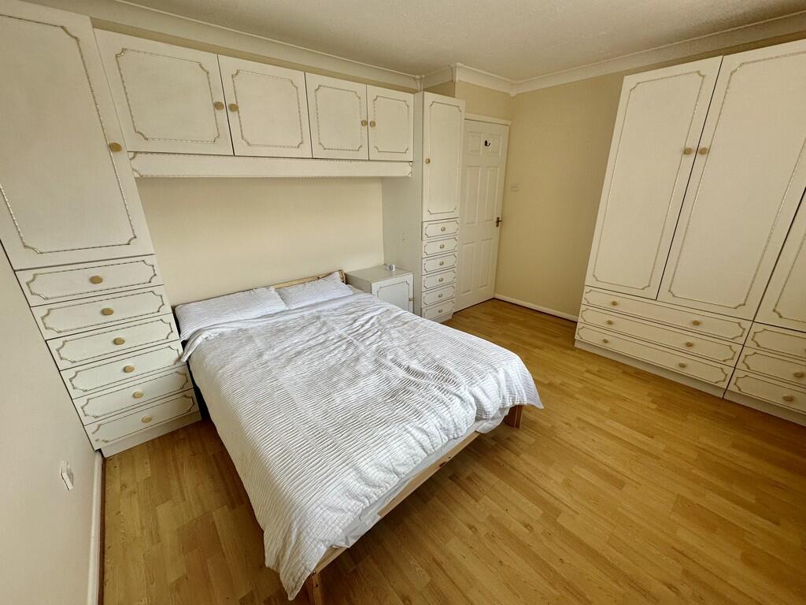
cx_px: 403
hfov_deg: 102.1
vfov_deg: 85.7
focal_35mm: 14
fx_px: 326
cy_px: 302
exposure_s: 1/100
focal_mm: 2.22
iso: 64
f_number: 2.2
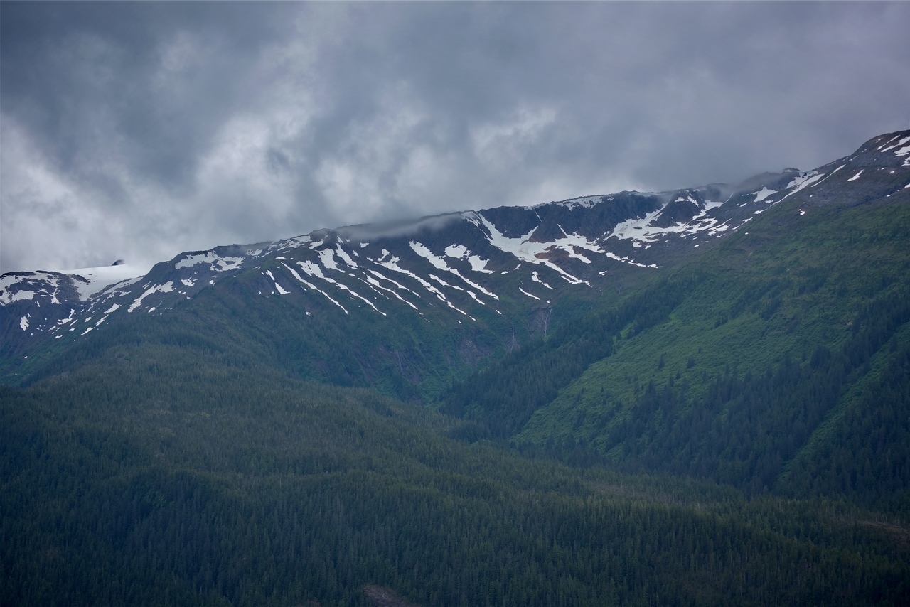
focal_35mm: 95
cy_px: 304
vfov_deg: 14.4
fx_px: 2402
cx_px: 455
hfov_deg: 21.5
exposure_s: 1/250
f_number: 8
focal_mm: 95
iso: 100
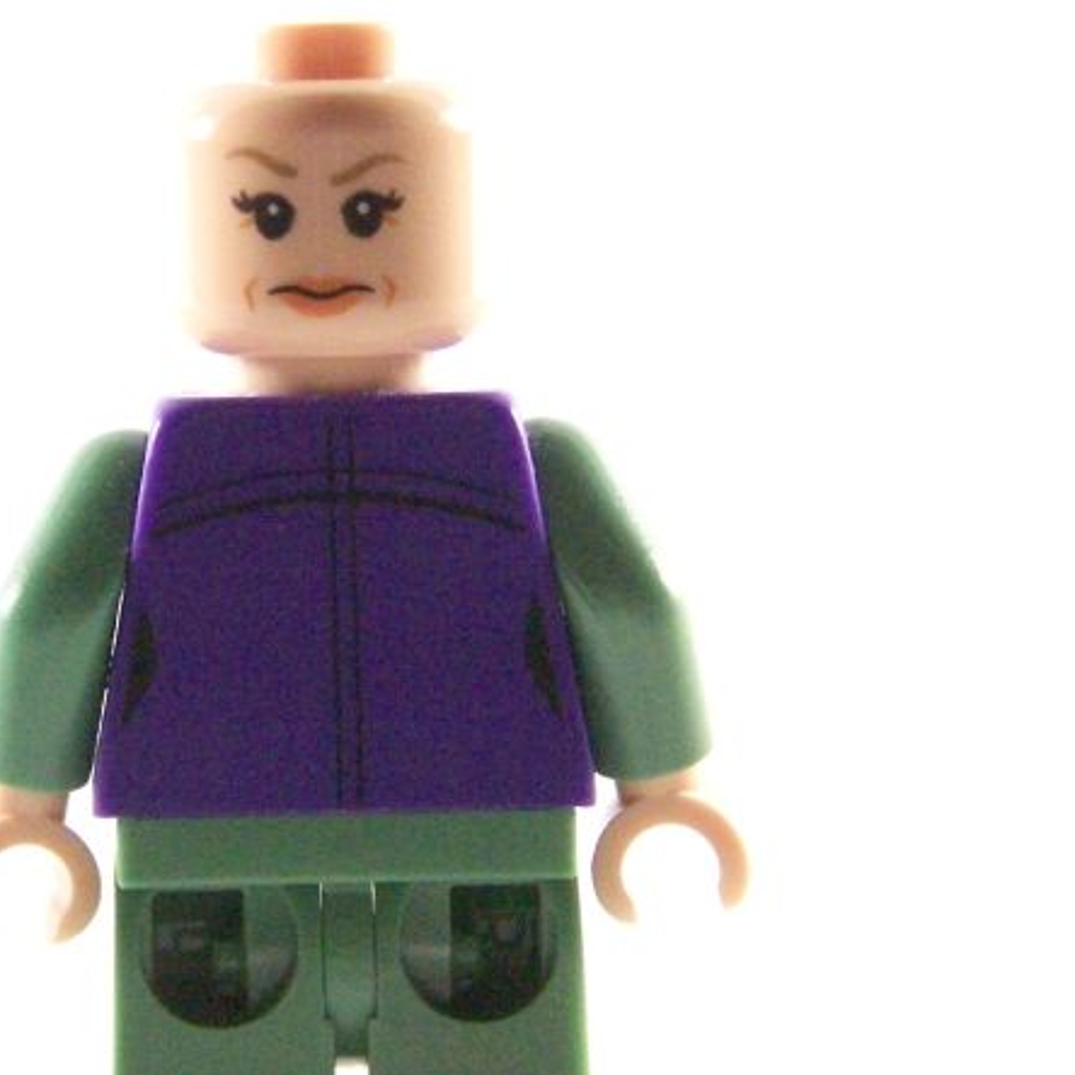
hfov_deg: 8.2
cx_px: 356
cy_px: 567
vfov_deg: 8.2
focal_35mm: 214
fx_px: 7519
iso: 400
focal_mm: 17.5
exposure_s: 1/60
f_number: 3.2
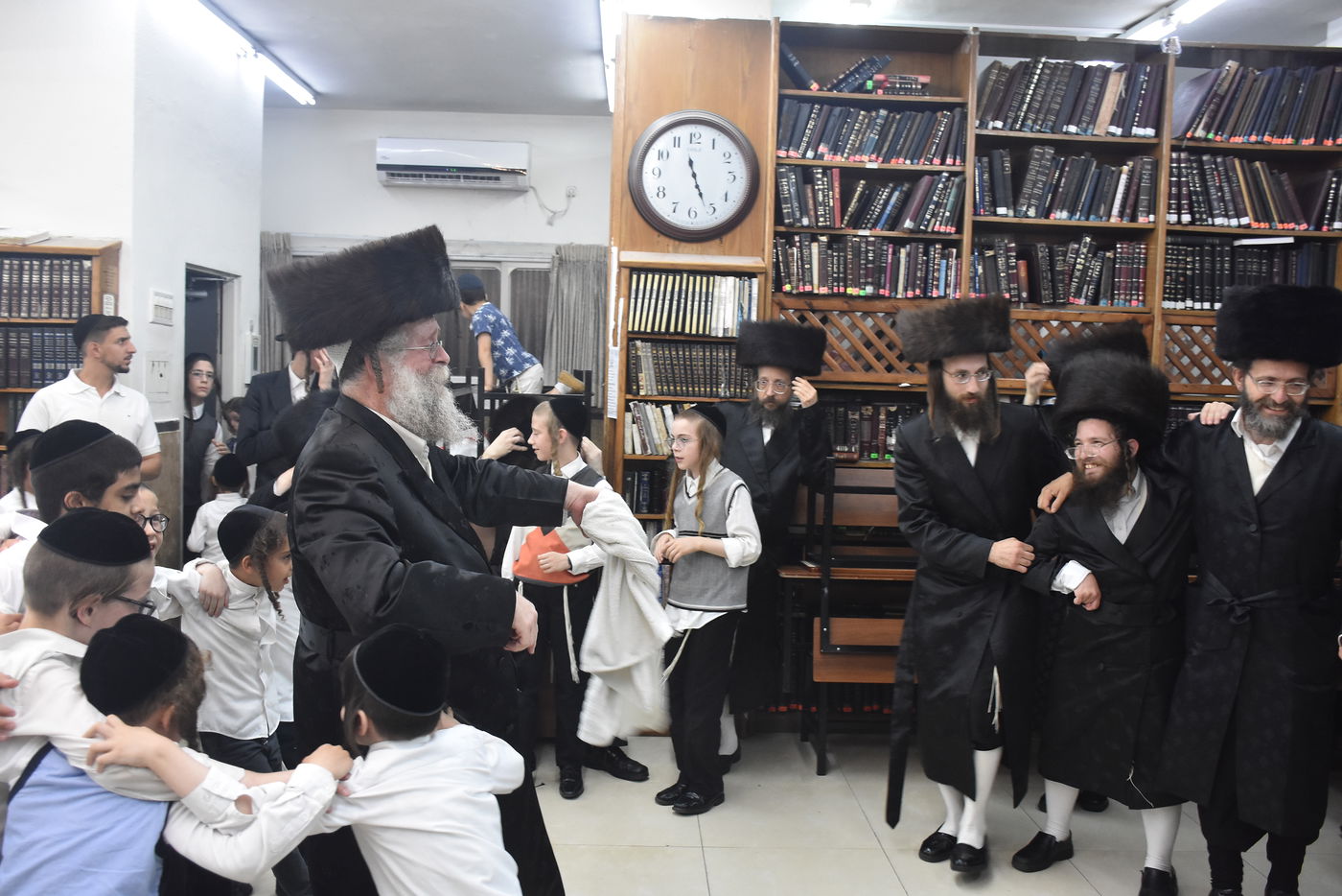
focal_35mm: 30
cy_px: 448
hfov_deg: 61.9
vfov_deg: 43.6
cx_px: 671
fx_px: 1118
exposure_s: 1/125
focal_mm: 20
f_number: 5.6
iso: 1600
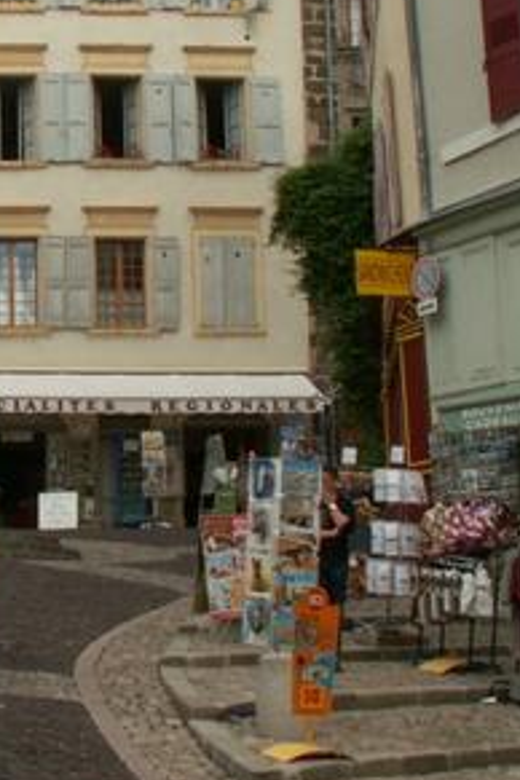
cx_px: -113
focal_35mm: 80
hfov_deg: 16.3
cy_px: 214
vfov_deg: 25.1
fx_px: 1733
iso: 50
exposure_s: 1/200
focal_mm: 5.86
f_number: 5.6
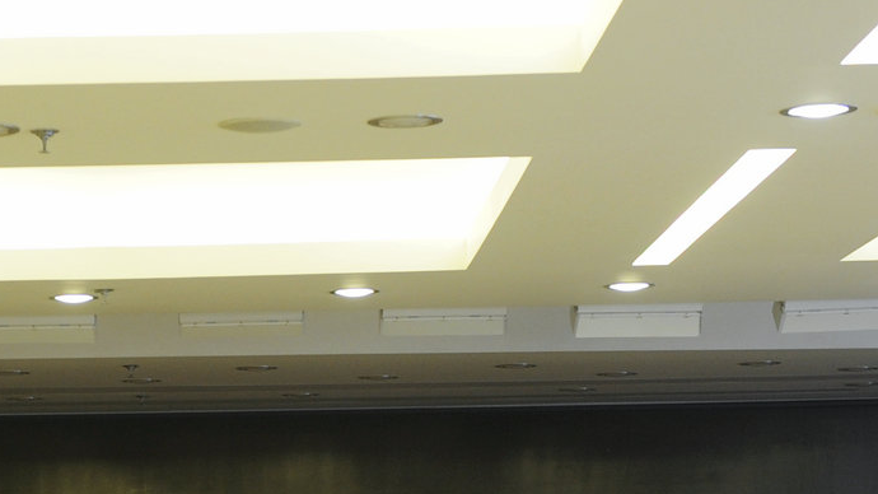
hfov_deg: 15.0
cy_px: 848
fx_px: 3306
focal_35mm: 142
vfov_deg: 8.3
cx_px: 157
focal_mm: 44
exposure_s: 1/60
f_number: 4
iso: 800
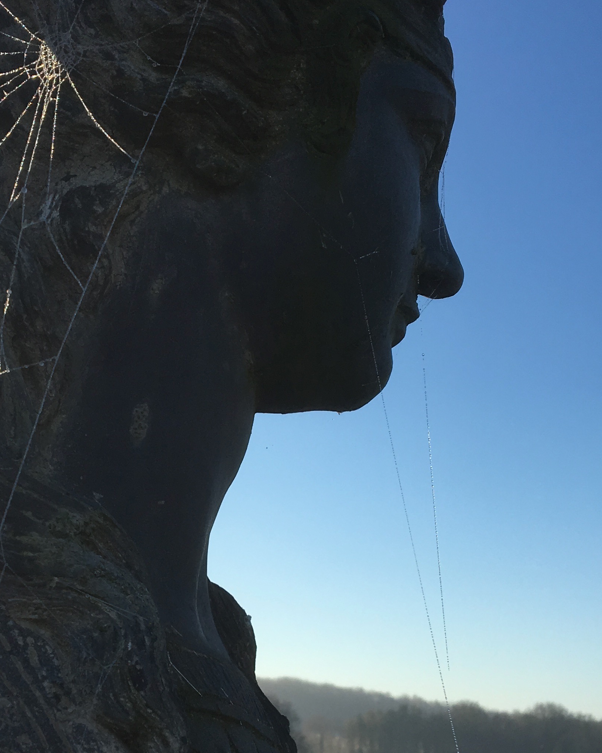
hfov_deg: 27.0
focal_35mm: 56
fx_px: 1247
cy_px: 478
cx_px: 200
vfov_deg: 33.4
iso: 25
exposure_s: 1/1241
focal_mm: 4.15
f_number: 2.2
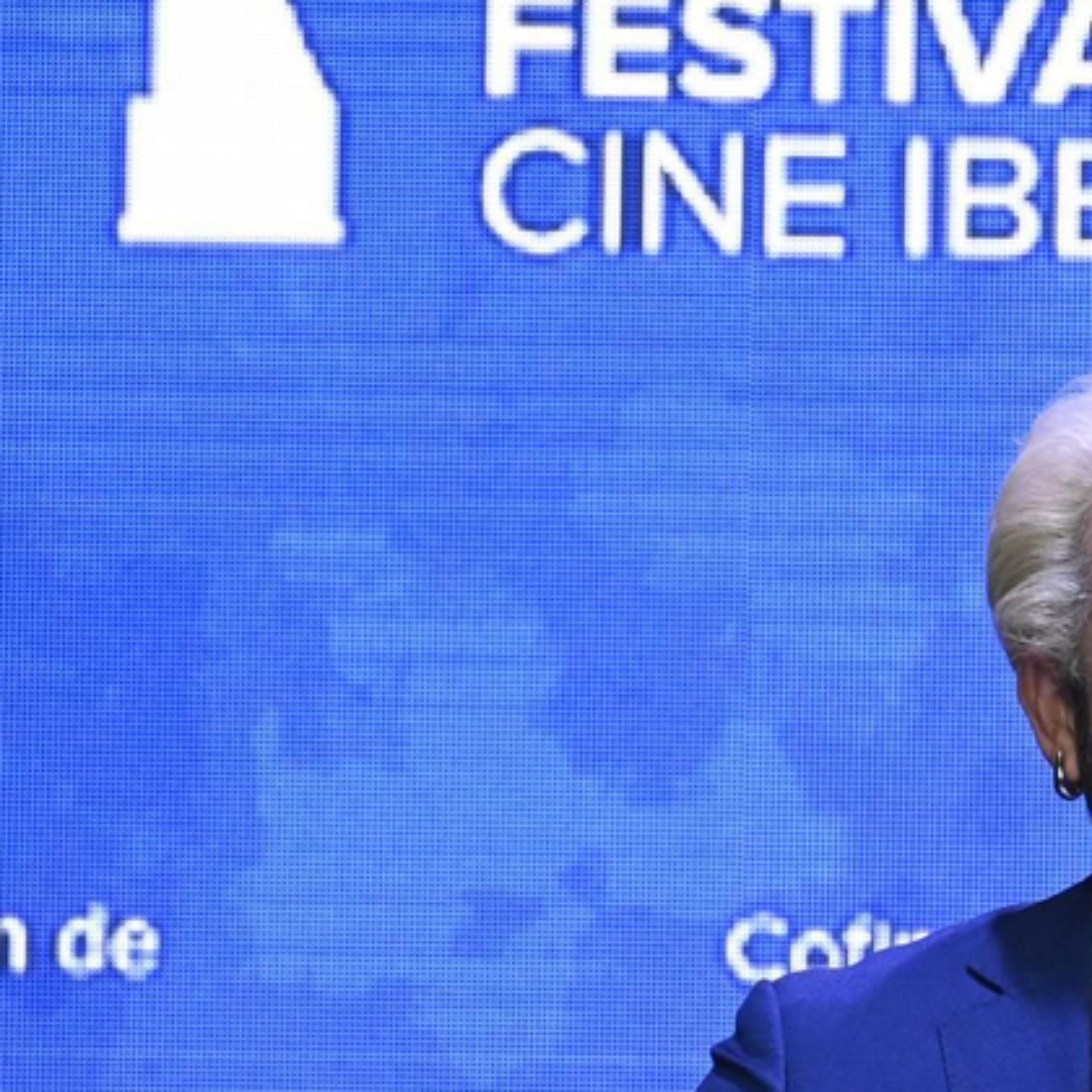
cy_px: 1248
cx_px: 1186
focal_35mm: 608
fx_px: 21686
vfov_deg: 2.9
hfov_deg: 2.9
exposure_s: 1/250
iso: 2500
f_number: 6.3
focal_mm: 125
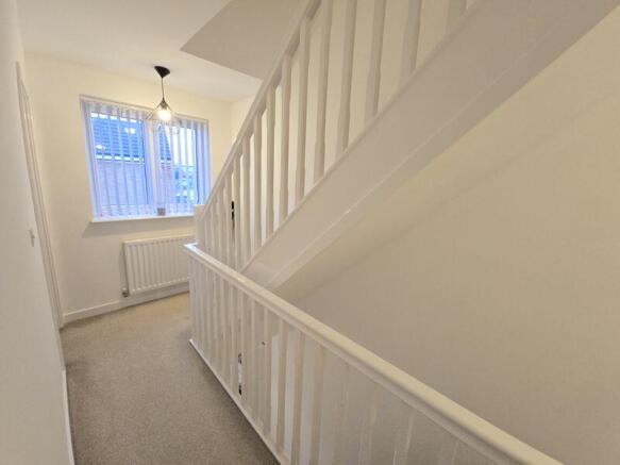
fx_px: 233
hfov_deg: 106.2
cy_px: 232
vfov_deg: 89.9
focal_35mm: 13
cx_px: 310
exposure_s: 1/60
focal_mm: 2.2
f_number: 2.2
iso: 250
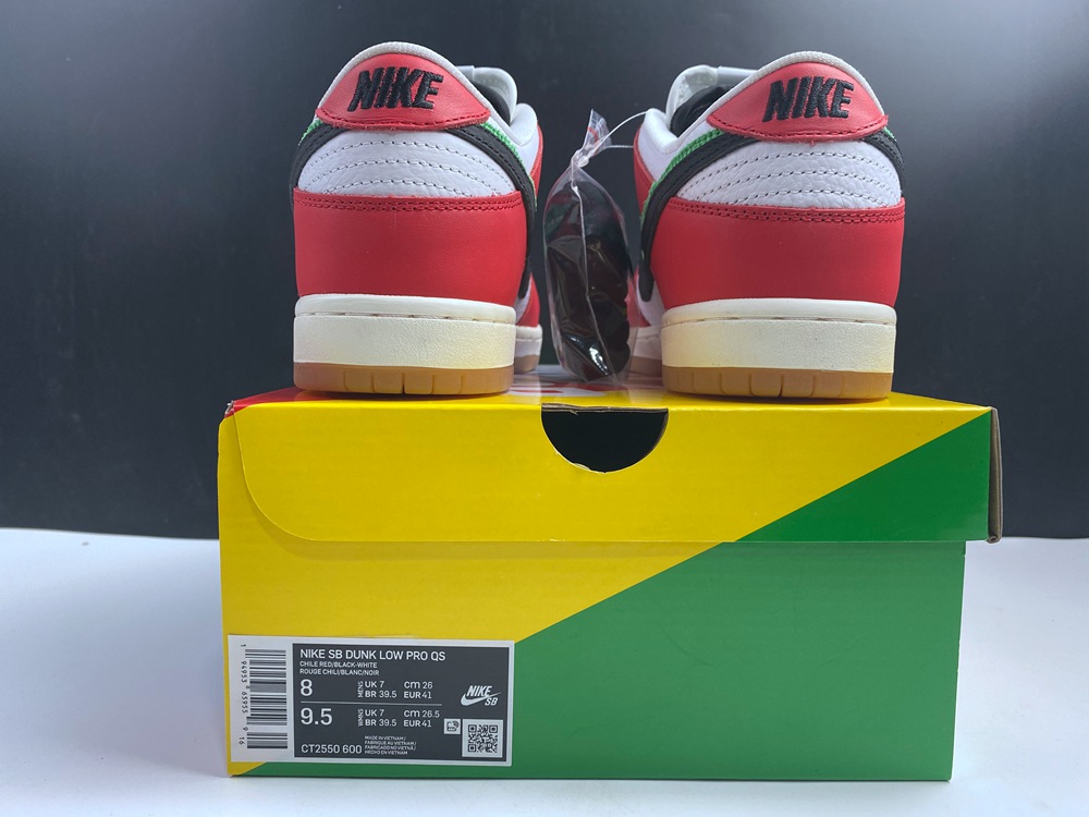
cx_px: 544
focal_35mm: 26
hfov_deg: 67.3
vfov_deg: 53.1
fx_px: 818
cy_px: 408
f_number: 1.8
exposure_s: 1/100
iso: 80
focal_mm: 4.25
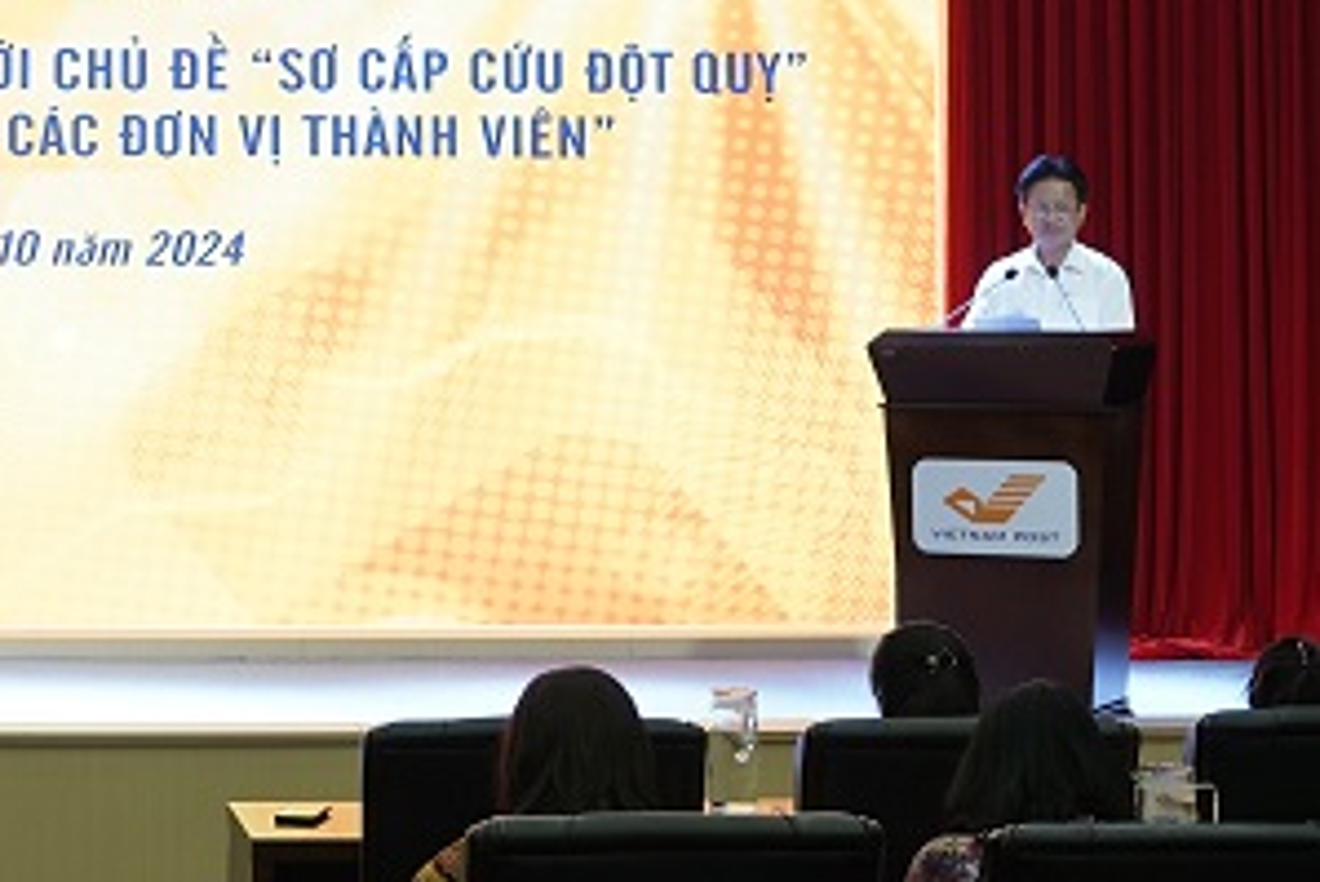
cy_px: 27
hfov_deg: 18.6
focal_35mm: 106
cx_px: -66
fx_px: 3901
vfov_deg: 12.8
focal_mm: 31.7
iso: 400
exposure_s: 1/50
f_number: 4
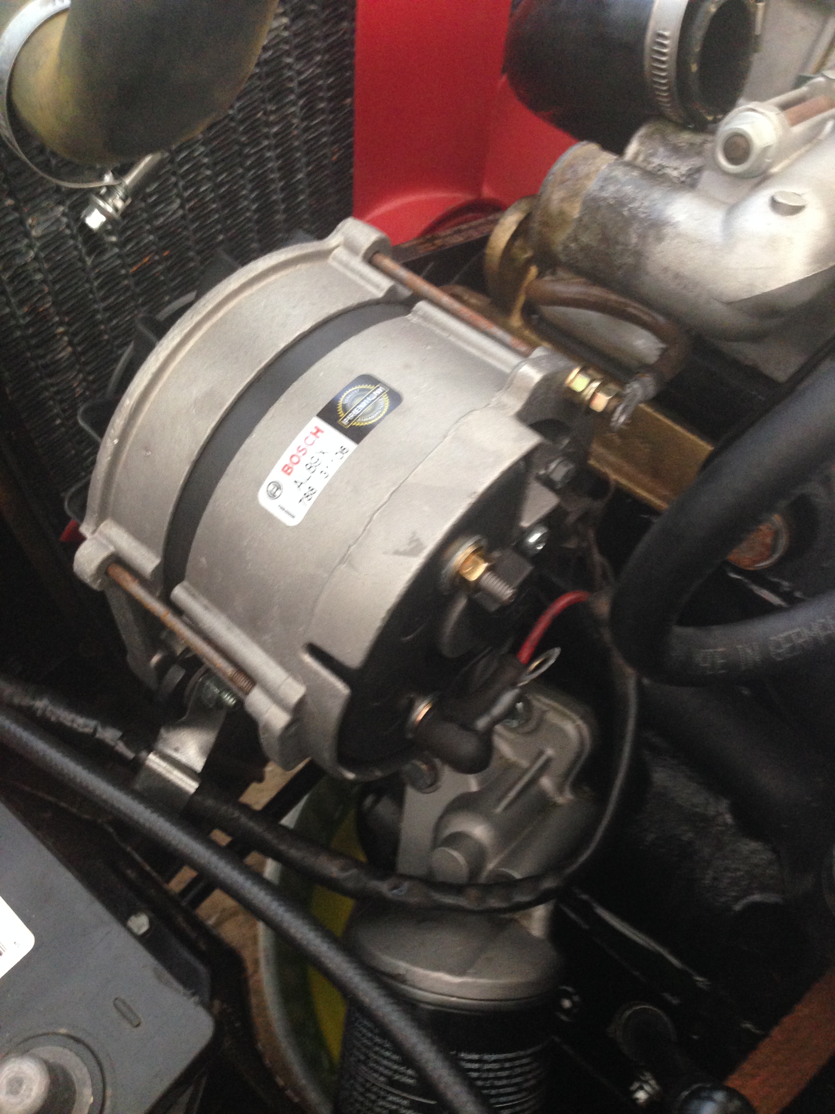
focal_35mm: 33
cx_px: 418
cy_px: 557
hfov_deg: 42.9
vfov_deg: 55.4
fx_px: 1061
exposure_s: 1/20
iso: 200
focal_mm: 4.12
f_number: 2.4
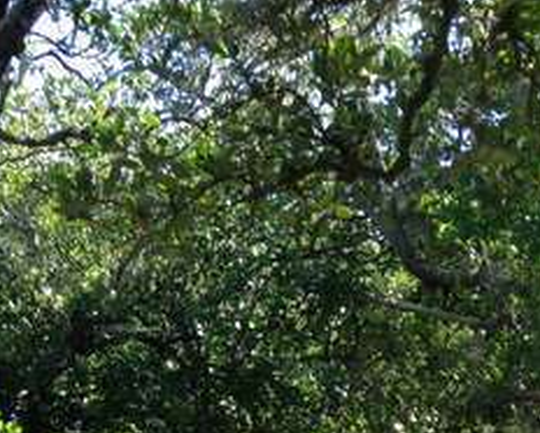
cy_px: 694
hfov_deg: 16.9
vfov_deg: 13.0
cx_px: 533
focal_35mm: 111
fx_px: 1775
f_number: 2.4
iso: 50
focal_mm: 4.12
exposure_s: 1/196
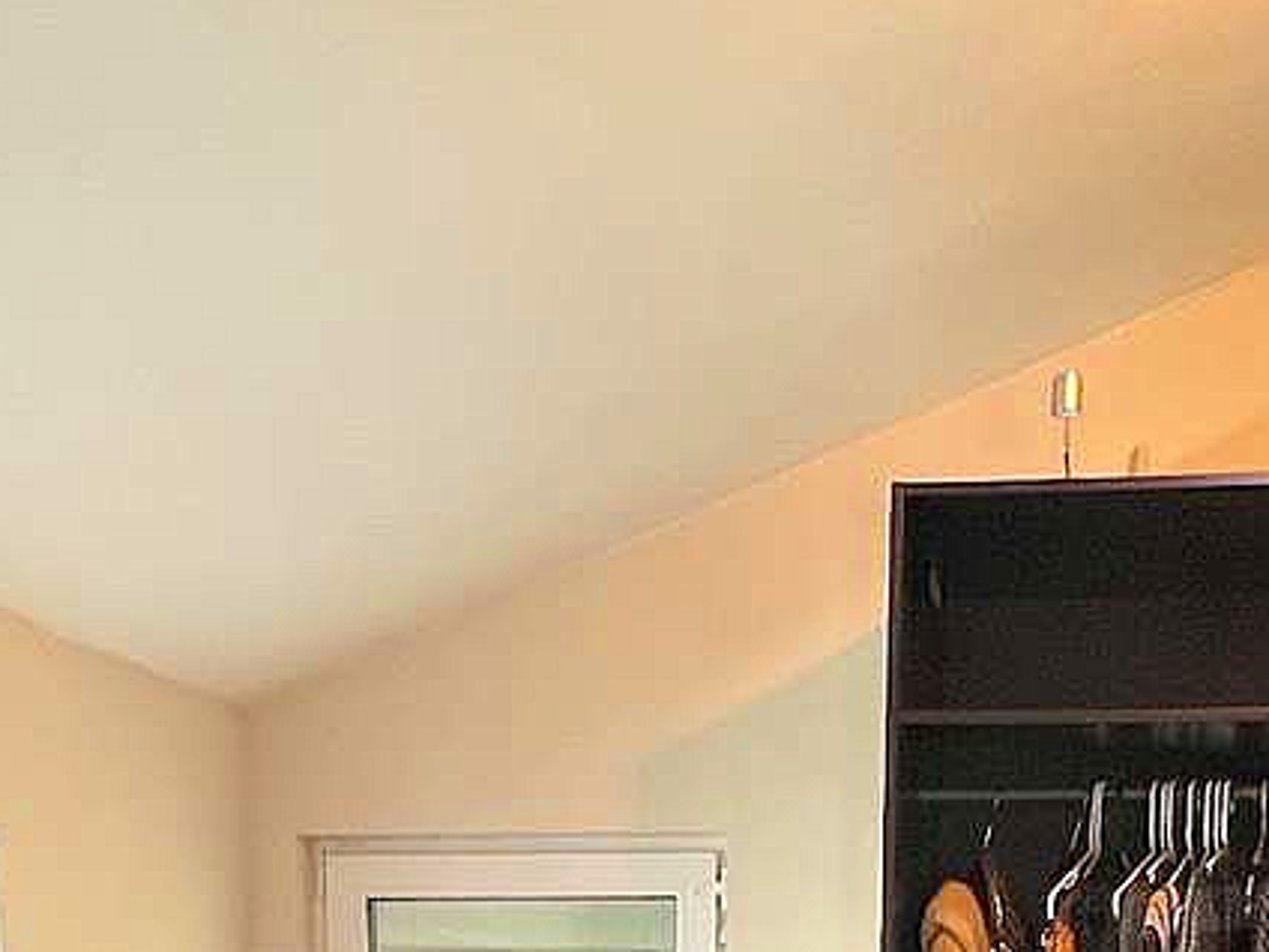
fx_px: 1686
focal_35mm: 46
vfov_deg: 25.0
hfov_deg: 40.7
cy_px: 1382
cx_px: 841
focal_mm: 1.57
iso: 160
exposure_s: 1/50
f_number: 1.8
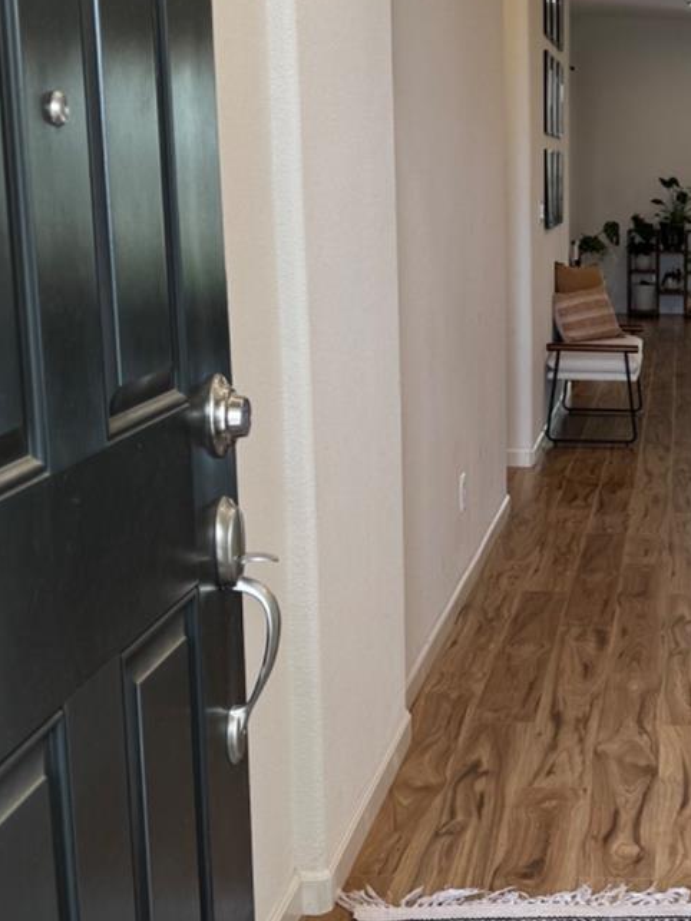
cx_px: 687
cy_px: 483
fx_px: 1491
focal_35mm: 56
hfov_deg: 24.9
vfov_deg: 34.3
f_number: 1.78
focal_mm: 6.76
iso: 64
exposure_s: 1/142
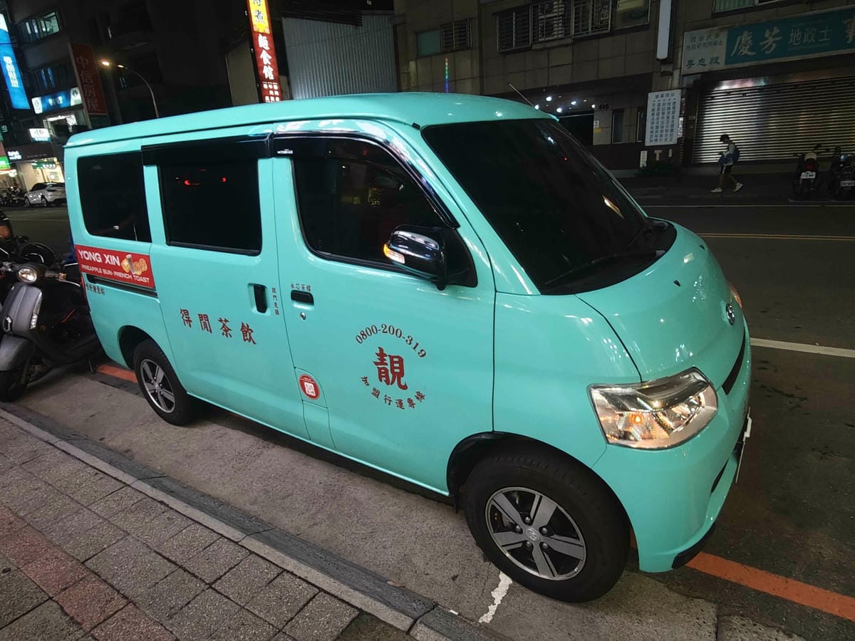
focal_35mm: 19
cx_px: 428
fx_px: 469
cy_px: 320
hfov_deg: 84.7
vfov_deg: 68.7
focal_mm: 2.03
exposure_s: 1/60
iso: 640
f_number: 1.8
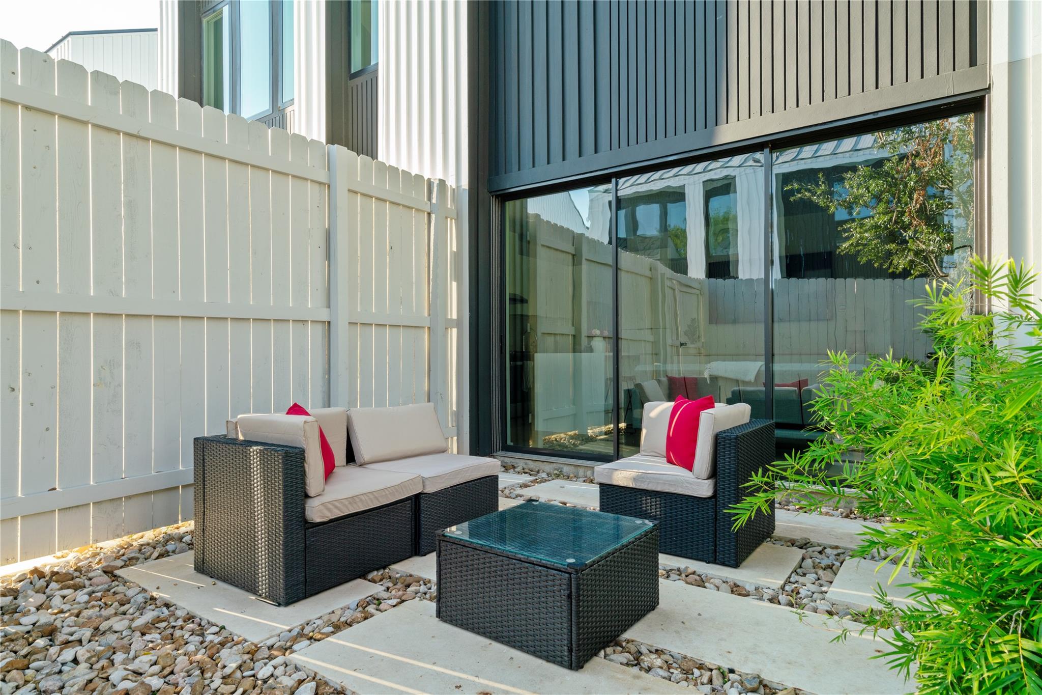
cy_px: 348
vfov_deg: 61.9
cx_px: 521
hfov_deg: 84.0
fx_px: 579
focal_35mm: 20
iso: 320
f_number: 11
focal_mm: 20
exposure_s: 1/15
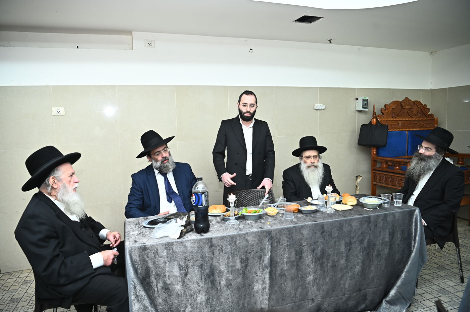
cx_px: 235
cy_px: 156
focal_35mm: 26
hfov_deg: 69.4
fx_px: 339
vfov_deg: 49.5
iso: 500
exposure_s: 1/160
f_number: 3.5
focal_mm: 26
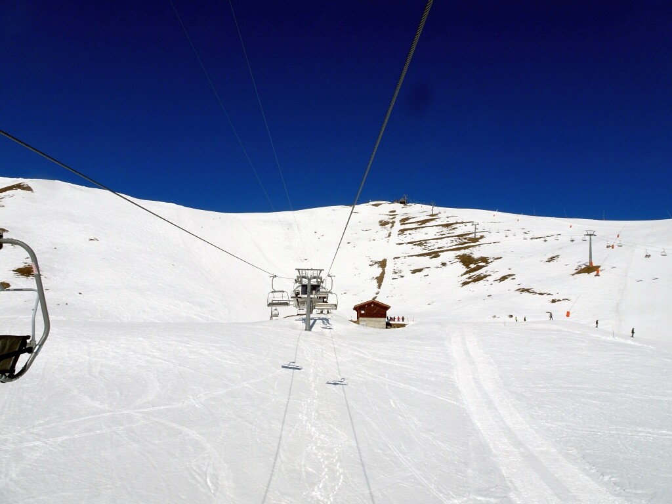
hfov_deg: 71.6
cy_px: 252
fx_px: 466
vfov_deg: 56.8
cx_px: 336
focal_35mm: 24
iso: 80
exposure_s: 1/2000
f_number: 4.5
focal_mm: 4.1
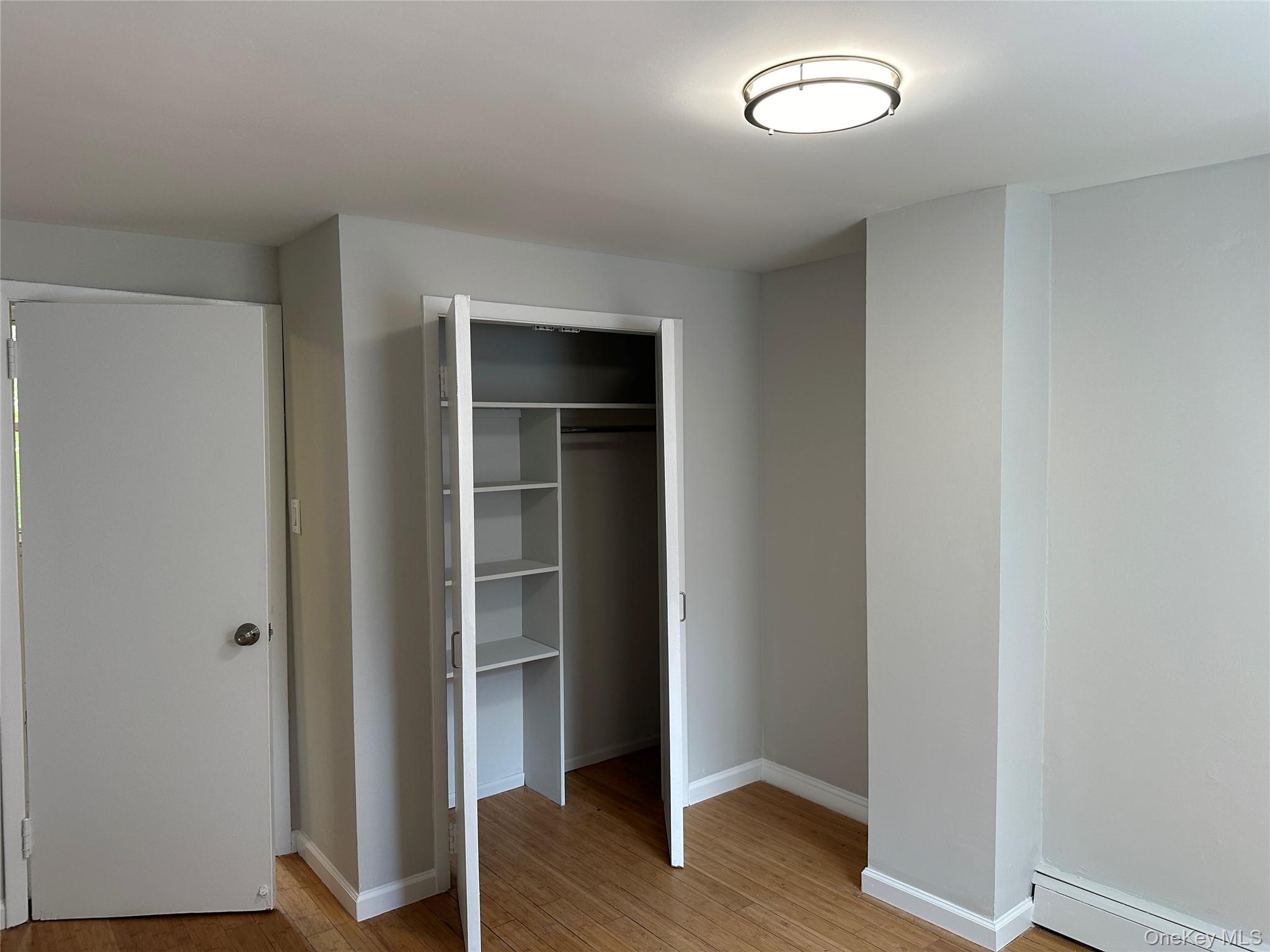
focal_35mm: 24
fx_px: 881
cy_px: 476
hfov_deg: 71.6
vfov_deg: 56.8
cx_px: 635
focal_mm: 6.86
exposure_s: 1/120
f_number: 1.78
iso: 125
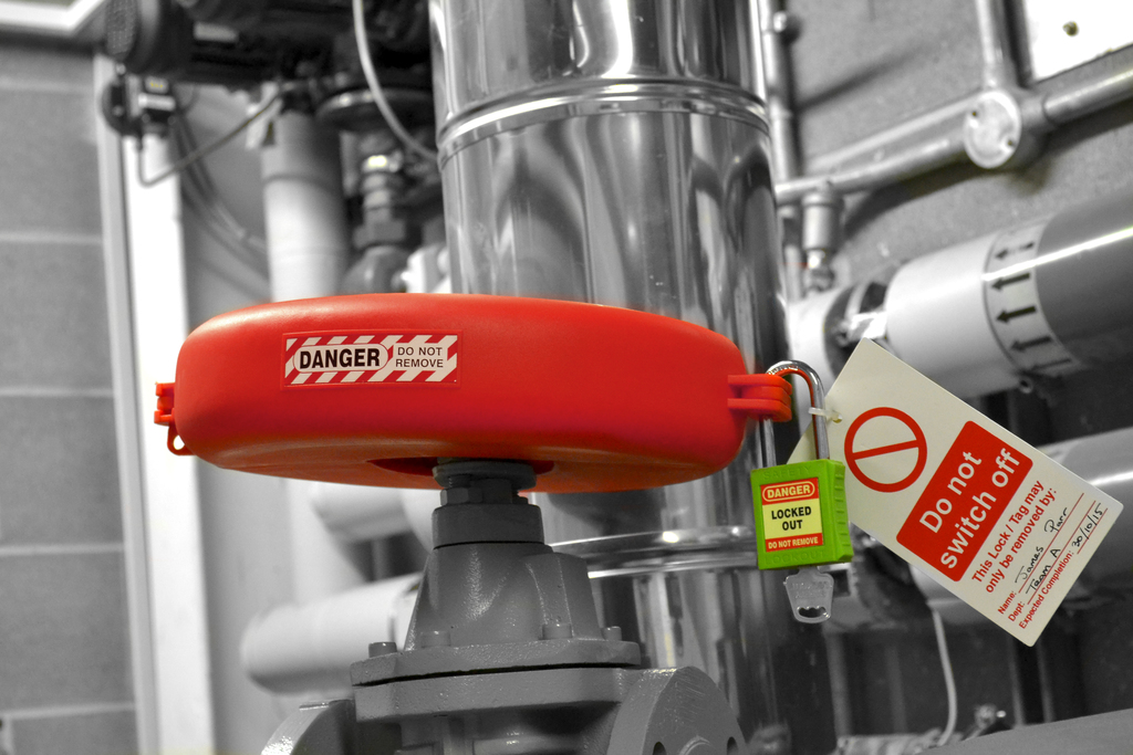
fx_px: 2077
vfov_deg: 20.6
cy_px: 378
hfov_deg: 30.5
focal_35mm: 66
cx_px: 566
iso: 1600
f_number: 8
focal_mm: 44
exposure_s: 1/25
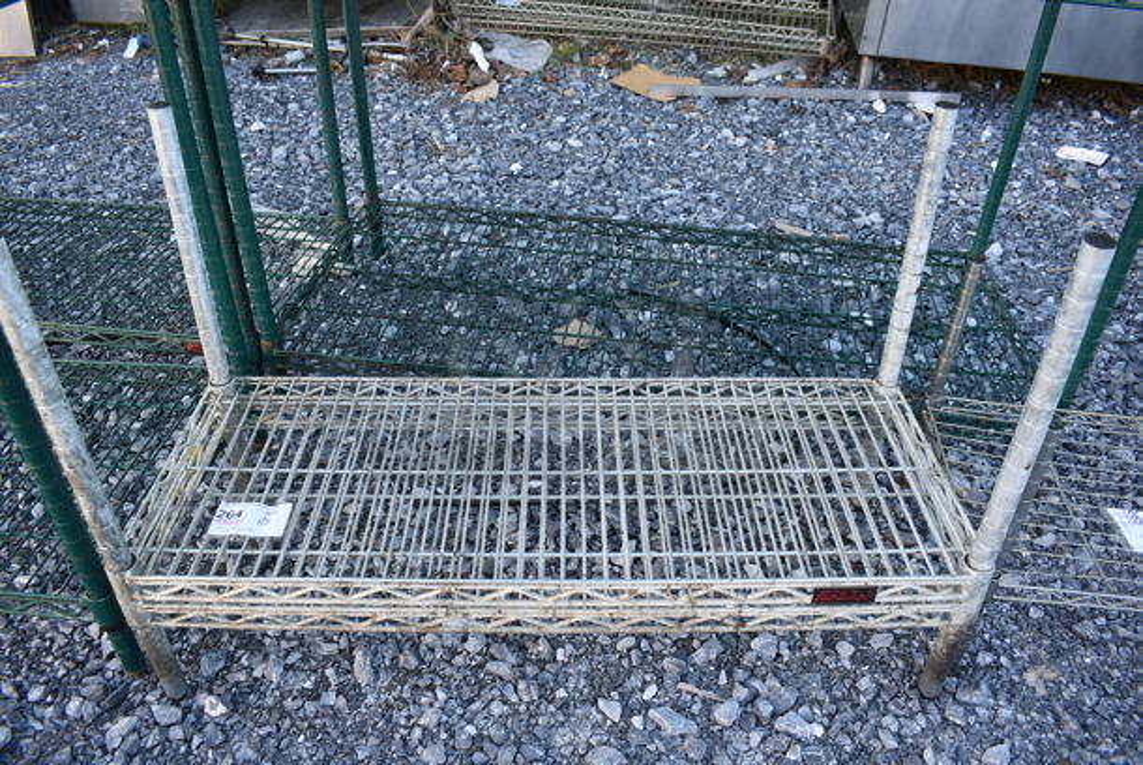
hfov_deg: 67.3
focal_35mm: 27
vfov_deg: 48.0
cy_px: 382
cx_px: 572
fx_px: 858
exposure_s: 1/125
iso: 280
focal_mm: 18
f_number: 5.6
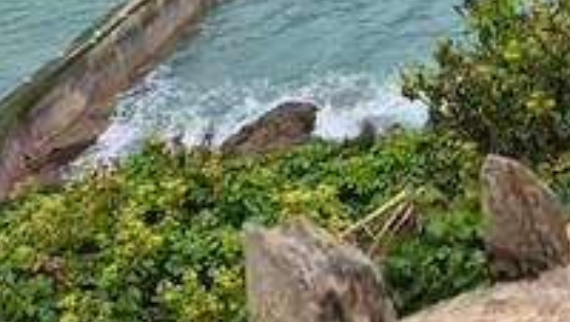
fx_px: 908
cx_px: 587
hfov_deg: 31.8
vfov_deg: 18.0
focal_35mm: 60
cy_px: -154
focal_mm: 5.4
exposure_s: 1/566
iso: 25
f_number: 1.8
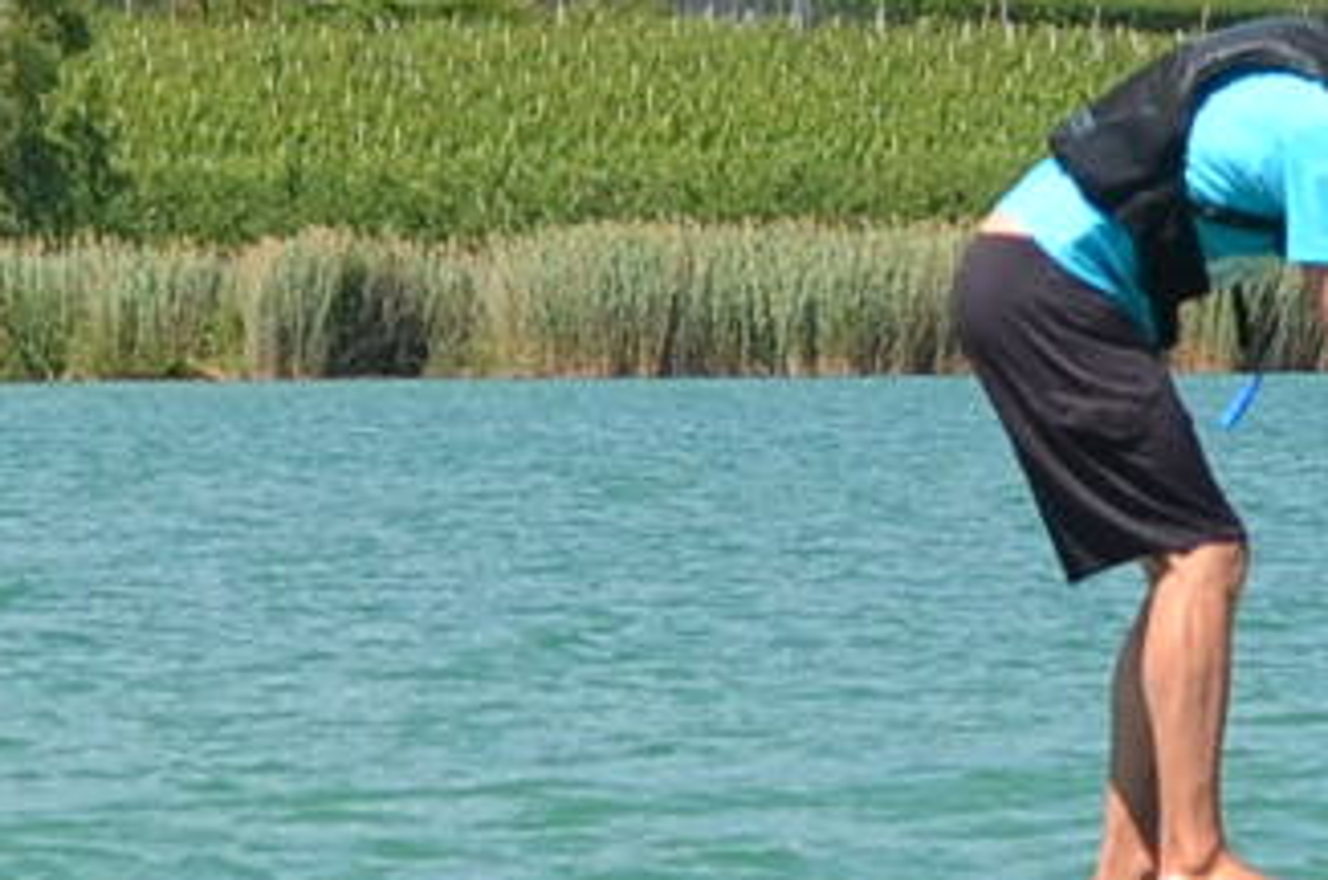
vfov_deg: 2.2
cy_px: -4
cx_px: 1784
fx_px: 22965
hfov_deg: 3.3
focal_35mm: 624
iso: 400
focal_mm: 55
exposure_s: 1/1500
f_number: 5.6
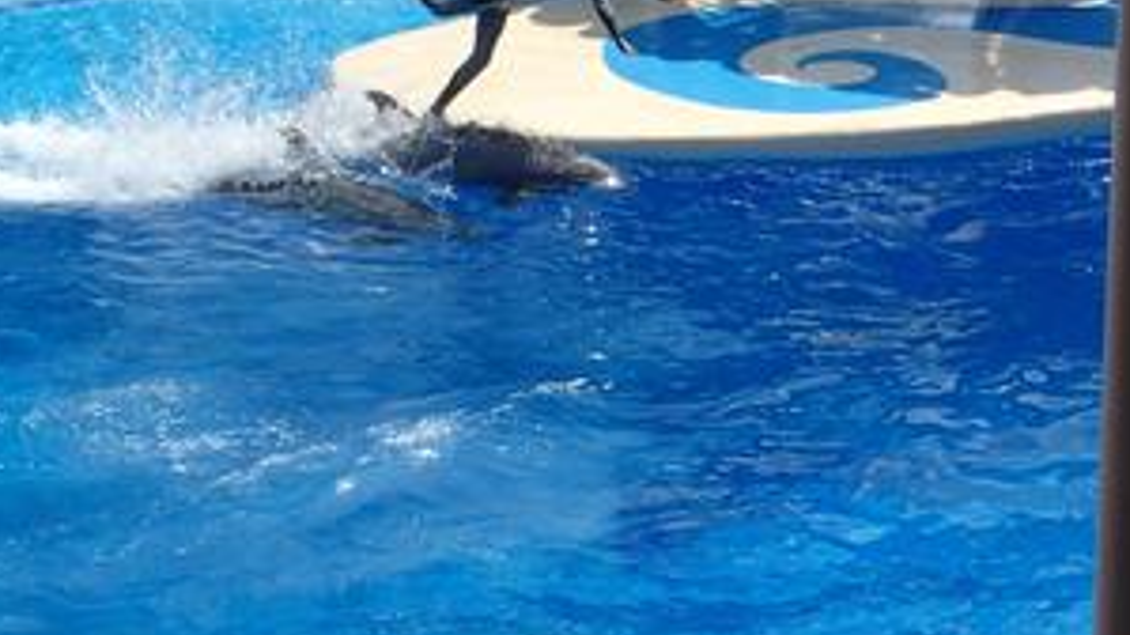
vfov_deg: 7.4
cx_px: 703
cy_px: 125
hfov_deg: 13.1
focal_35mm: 164
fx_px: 4913
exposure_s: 1/640
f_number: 6.3
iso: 200
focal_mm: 18
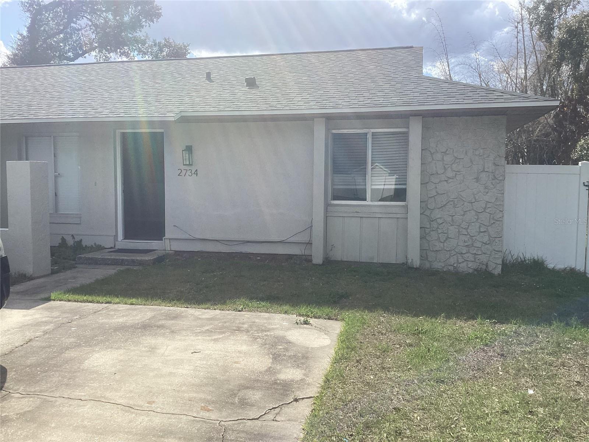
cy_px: 221
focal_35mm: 31
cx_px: 294
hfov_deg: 58.4
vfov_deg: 45.4
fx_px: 527
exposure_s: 1/1538
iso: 25
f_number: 2.4
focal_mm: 3.3
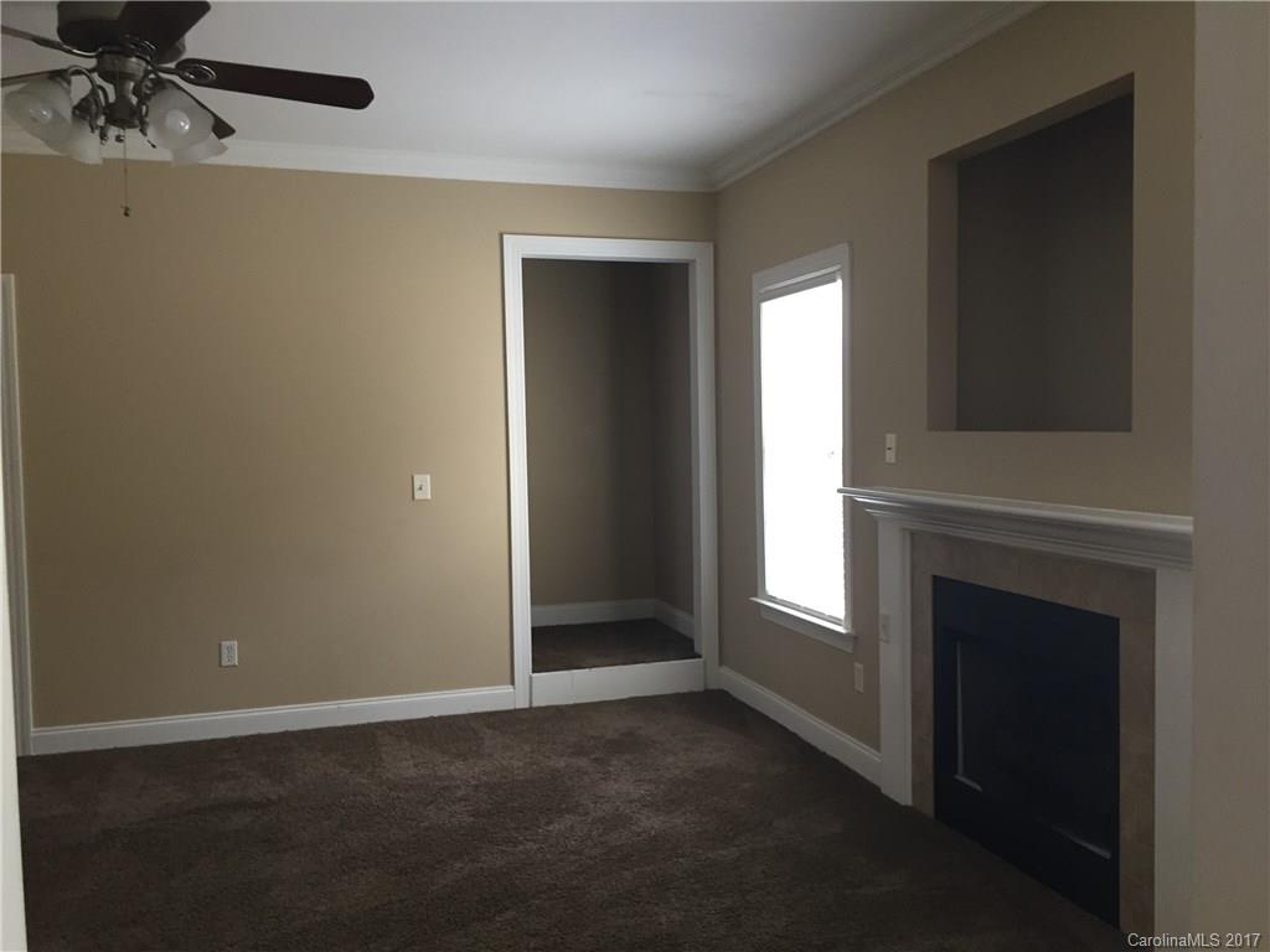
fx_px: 1064
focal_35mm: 29
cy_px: 476
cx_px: 635
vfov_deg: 48.2
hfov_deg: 61.7
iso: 100
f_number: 2.2
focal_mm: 4.15
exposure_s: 1/30
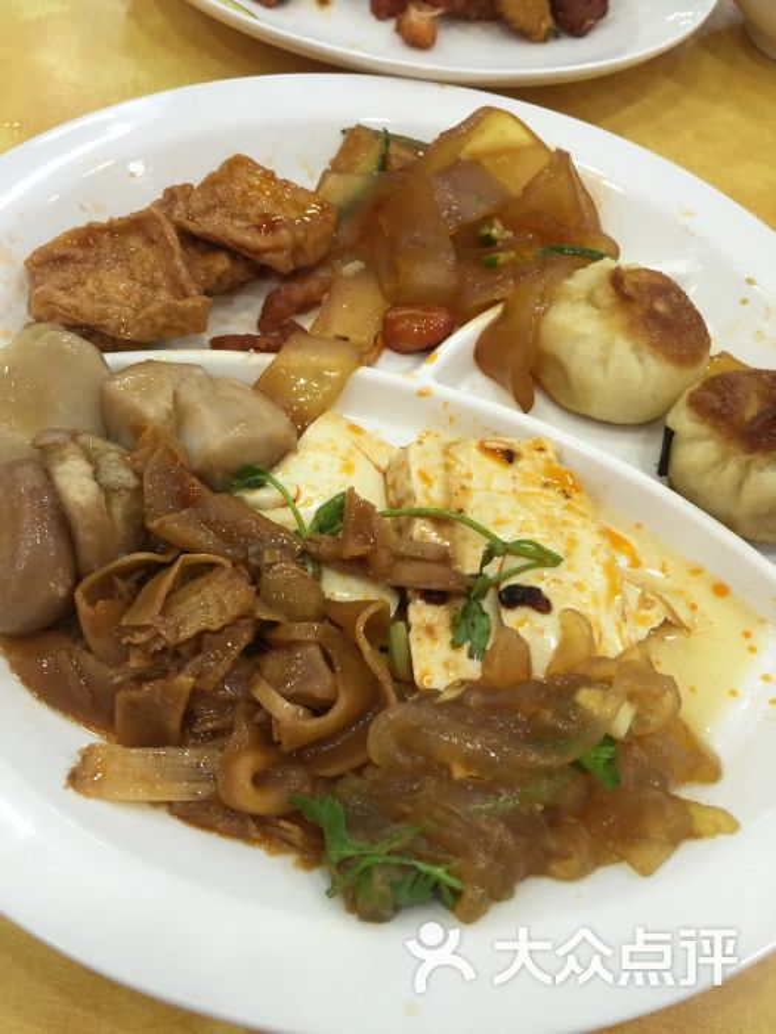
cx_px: 388
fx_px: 867
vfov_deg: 61.7
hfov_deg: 48.2
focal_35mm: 29
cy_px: 517
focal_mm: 4.15
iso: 40
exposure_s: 1/33
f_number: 2.2
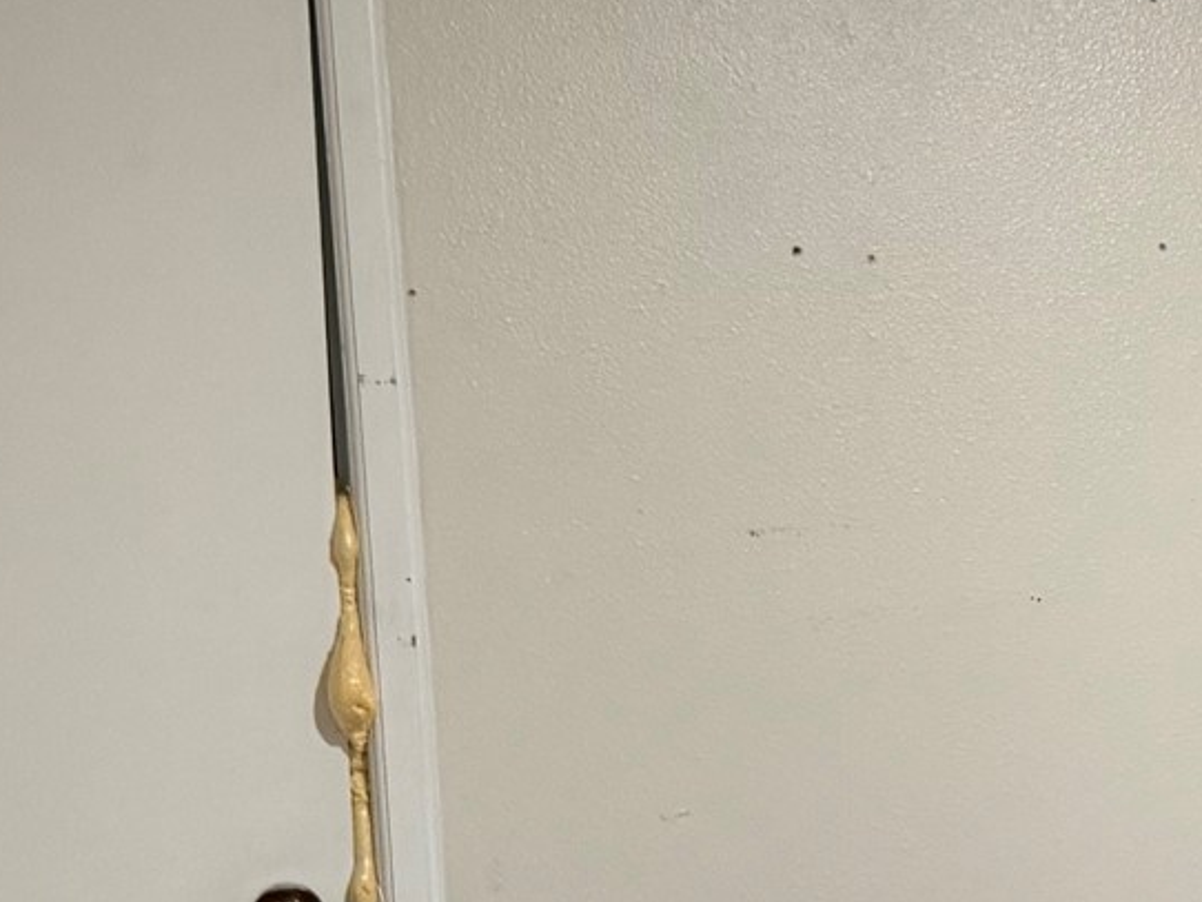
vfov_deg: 17.4
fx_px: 2953
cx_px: 1847
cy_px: 552
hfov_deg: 19.7
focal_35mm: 85
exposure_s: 1/60
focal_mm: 6.76
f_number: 1.78
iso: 320
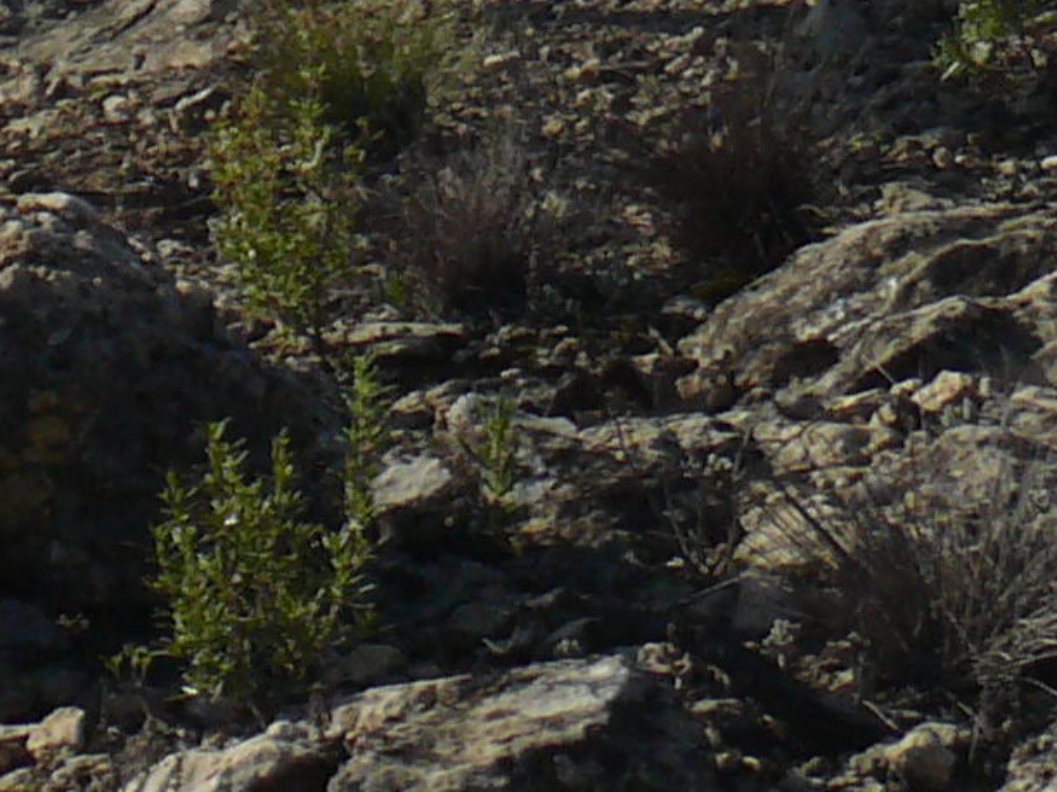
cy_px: -1269
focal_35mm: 209
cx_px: 362
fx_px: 6381
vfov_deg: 6.7
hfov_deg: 9.5
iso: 100
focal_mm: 7.4
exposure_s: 1/250
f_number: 5.6
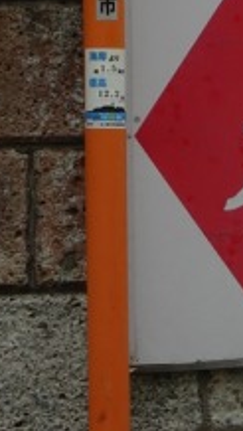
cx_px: 464
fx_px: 5714
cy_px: 108
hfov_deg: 2.4
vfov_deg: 4.3
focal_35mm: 500
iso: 80
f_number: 6.3
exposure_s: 1/250
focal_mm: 34.17
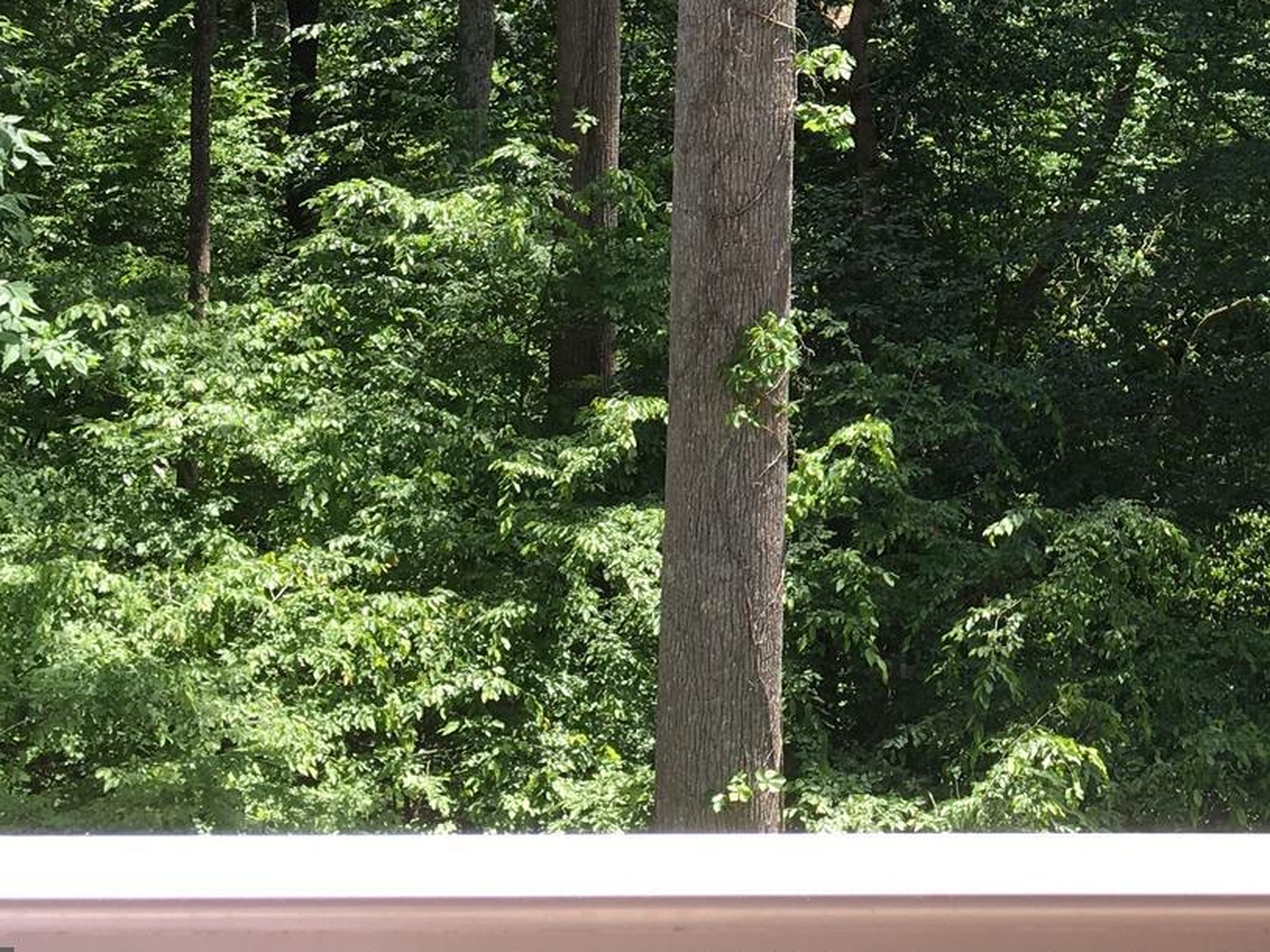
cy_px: -123
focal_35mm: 73
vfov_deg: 19.2
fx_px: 2677
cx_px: 1222
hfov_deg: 25.6
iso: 25
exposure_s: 1/219
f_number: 2.2
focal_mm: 4.15
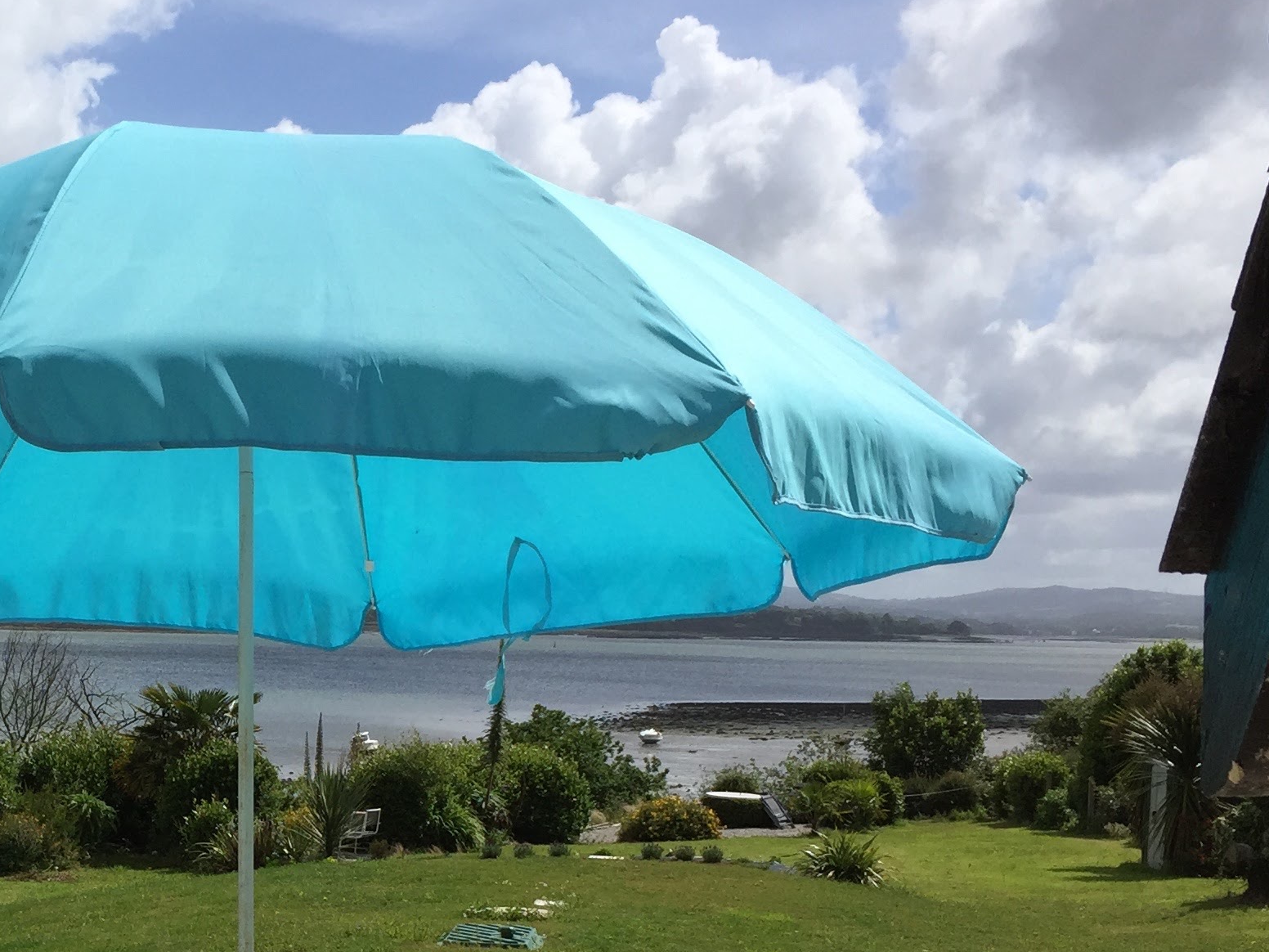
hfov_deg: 30.3
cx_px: 131
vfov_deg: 23.5
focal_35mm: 61
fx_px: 2236
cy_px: 815
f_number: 2.2
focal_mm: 4.15
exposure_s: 1/3968
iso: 32
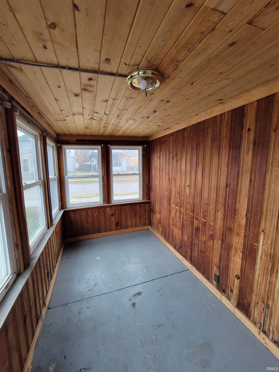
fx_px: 140
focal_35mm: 13
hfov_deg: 89.9
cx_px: 140
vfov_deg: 106.2
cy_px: 186
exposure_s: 1/60
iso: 320
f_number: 2.2
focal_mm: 2.2
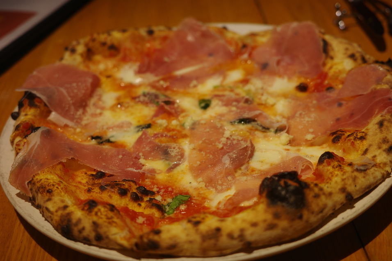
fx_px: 435
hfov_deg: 48.5
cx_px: 196
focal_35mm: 40
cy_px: 130
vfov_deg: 33.4
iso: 160
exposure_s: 1/40
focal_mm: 26
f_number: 2.8
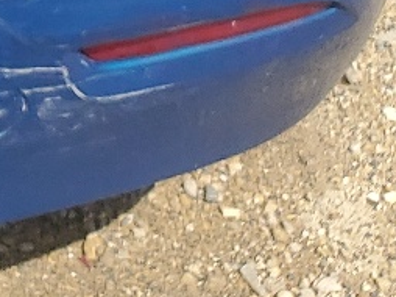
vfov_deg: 8.0
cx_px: -451
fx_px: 1874
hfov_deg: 10.8
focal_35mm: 164
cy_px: -538
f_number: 1.5
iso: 50
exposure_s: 1/3333
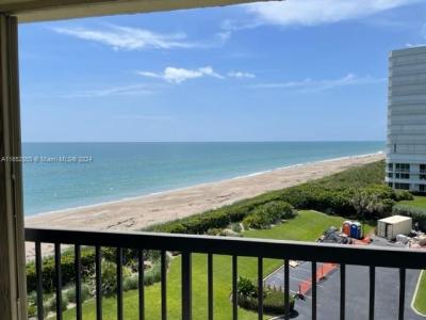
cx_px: 213
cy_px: 160
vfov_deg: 53.1
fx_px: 320
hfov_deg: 67.3
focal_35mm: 26
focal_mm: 4.2
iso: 32
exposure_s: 1/6494
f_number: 1.6
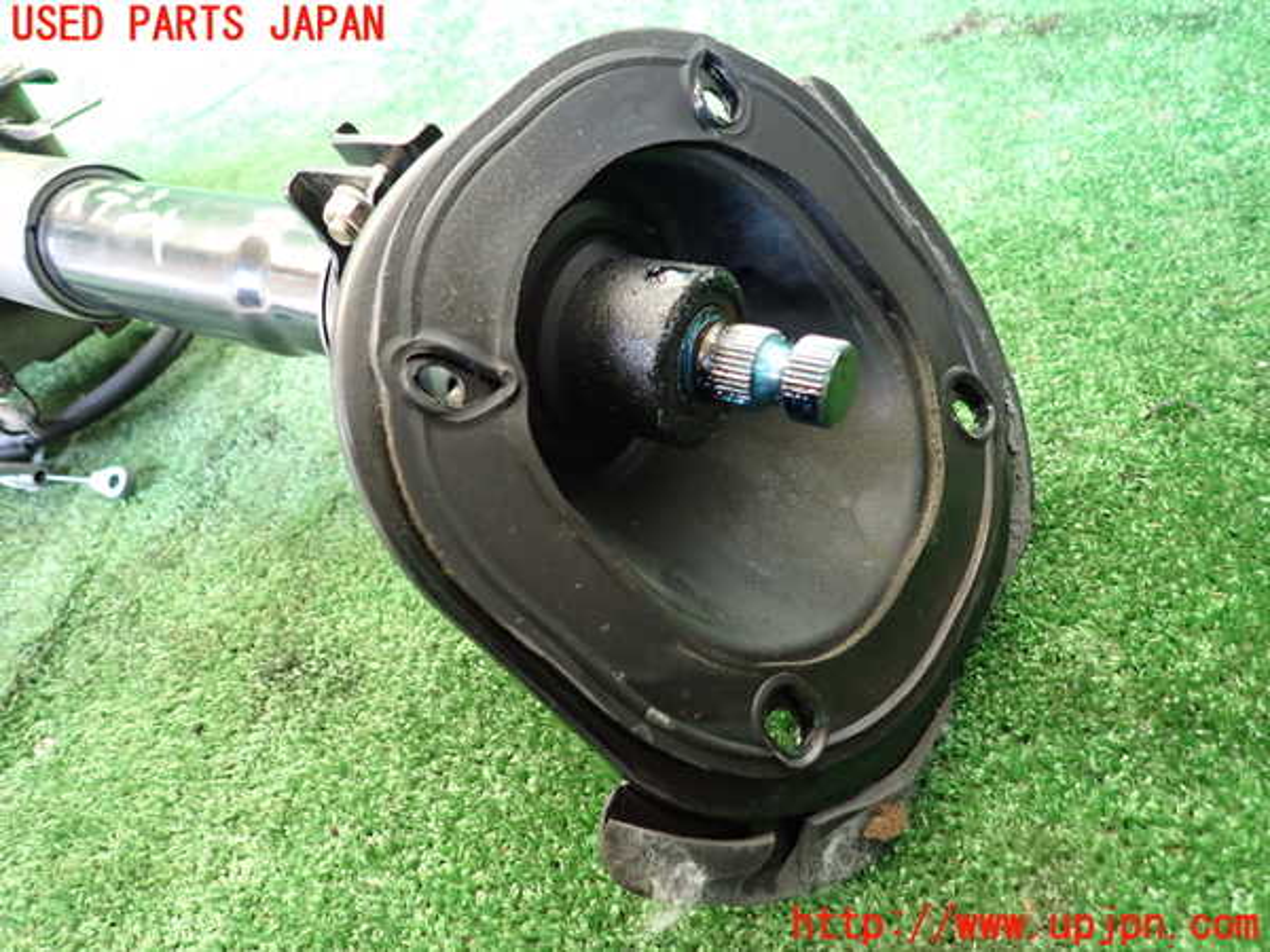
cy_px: 476
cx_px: 635
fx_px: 917
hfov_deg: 69.4
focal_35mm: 25
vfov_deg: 54.9
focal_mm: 4.5
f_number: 2
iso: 800
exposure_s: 1/40
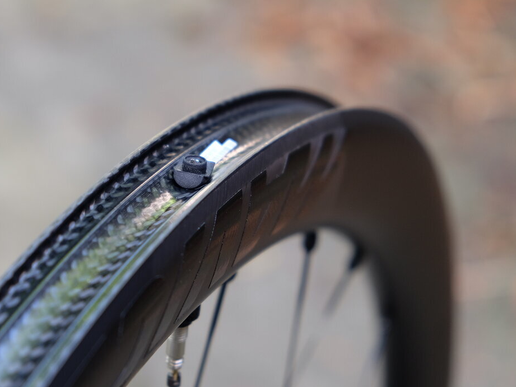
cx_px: 205
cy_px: 179
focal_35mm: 104
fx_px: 1550
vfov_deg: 14.2
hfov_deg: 18.9
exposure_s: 1/60
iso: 400
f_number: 4
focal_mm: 55
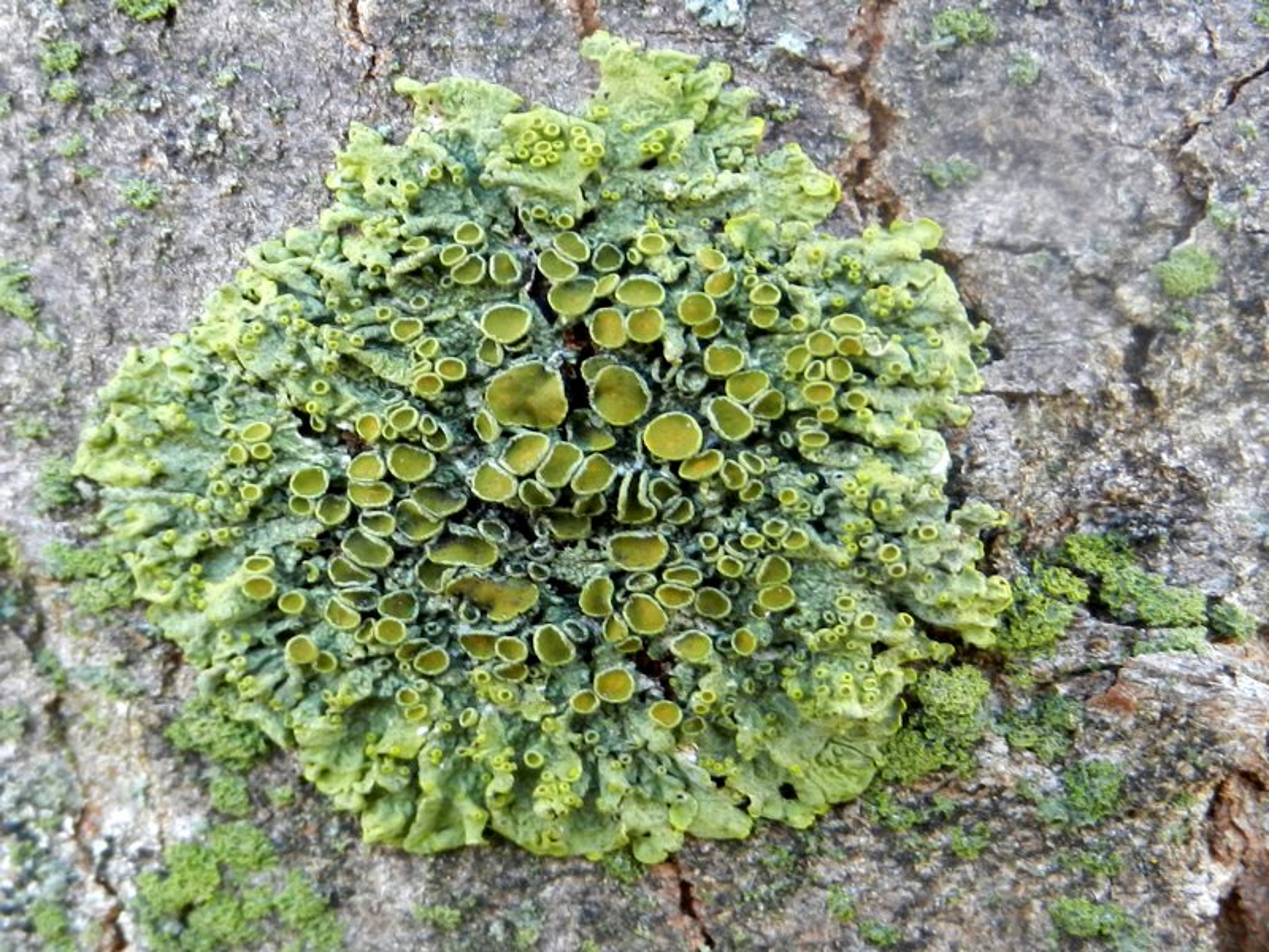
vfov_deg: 32.2
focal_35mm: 45
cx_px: 634
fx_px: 1650
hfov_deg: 42.1
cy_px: 476
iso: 160
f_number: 4.2
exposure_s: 1/30
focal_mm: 8.2
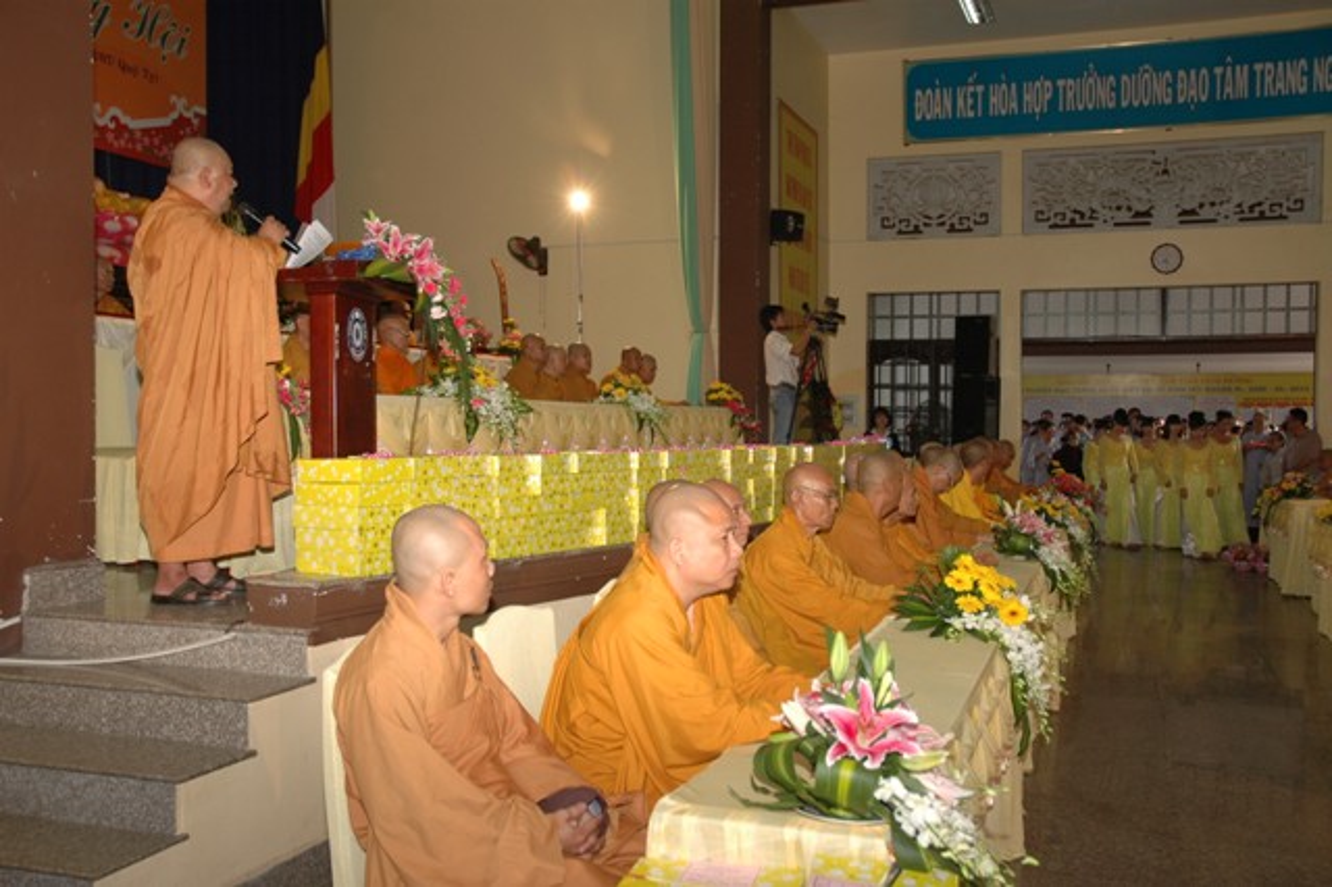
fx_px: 1331
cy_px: 444
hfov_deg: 53.2
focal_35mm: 36
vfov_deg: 36.8
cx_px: 666
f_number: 4.5
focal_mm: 24
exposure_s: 1/80
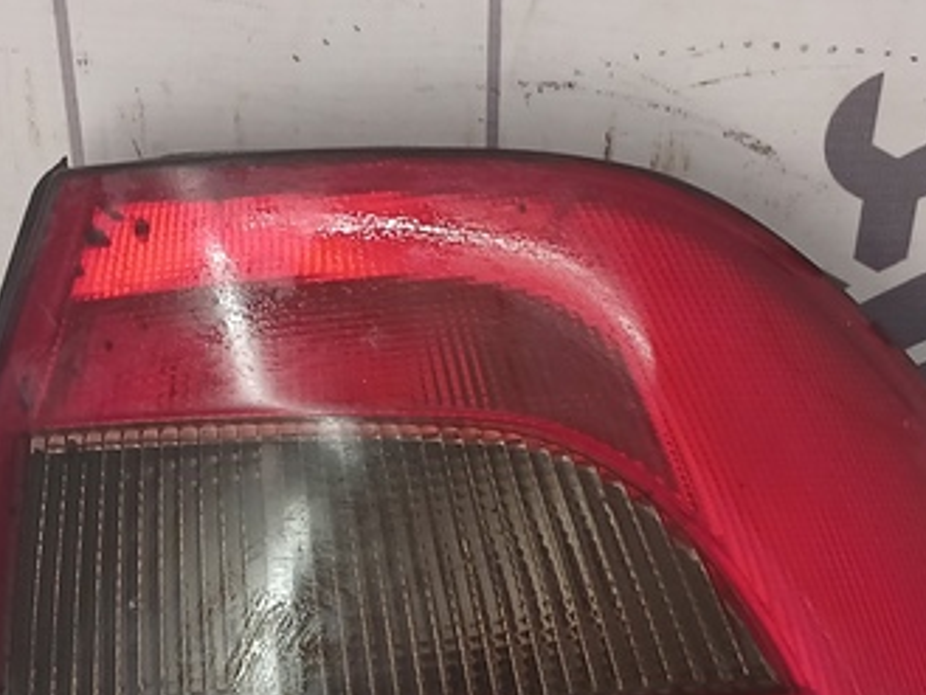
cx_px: 560
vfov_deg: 17.4
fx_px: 2248
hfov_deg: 23.2
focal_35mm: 84
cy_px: 574
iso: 100
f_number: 1.8
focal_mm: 4
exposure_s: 1/50
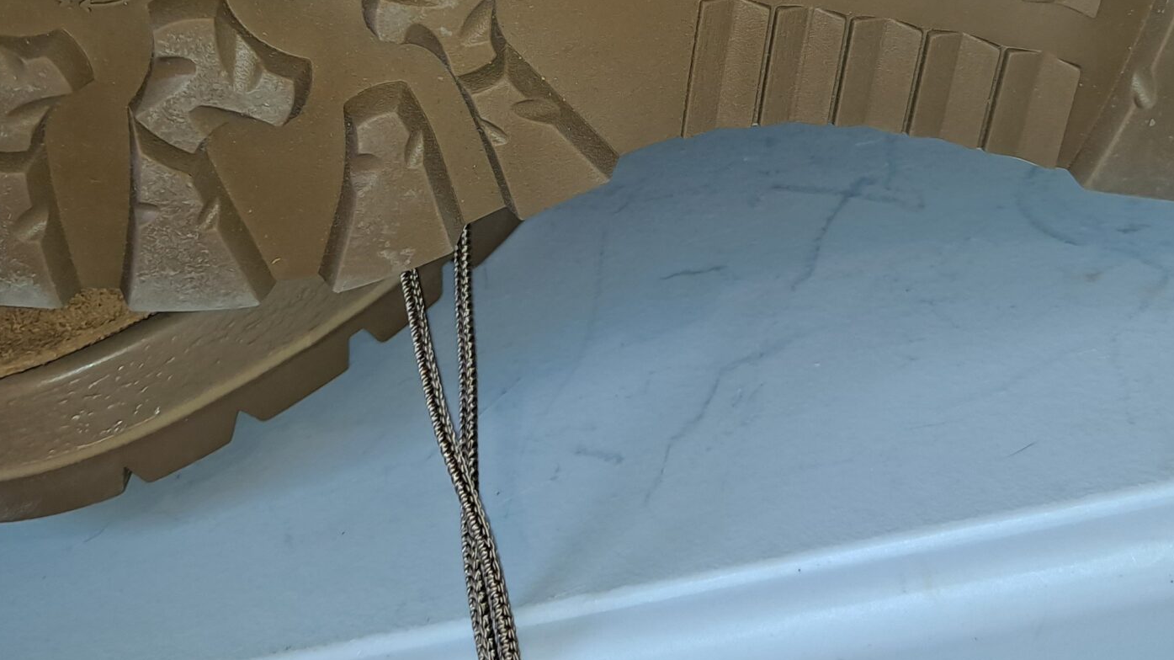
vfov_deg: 23.2
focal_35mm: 50
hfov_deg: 41.3
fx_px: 1556
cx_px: 626
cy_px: 37
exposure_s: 1/60
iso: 40
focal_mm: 4.6
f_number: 2
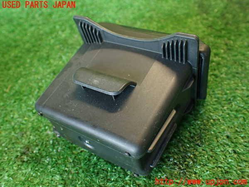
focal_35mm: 32
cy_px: 94
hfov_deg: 56.8
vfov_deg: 44.2
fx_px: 230
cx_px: 124
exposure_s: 1/30
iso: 320
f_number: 2.4
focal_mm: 5.79
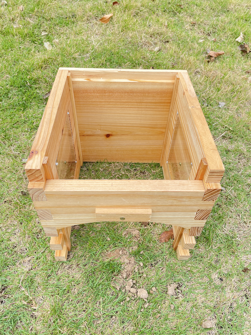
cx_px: 126
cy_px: 168
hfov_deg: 53.1
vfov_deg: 67.3
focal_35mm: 26
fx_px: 251
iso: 50
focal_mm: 4.2
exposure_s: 1/403
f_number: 1.6
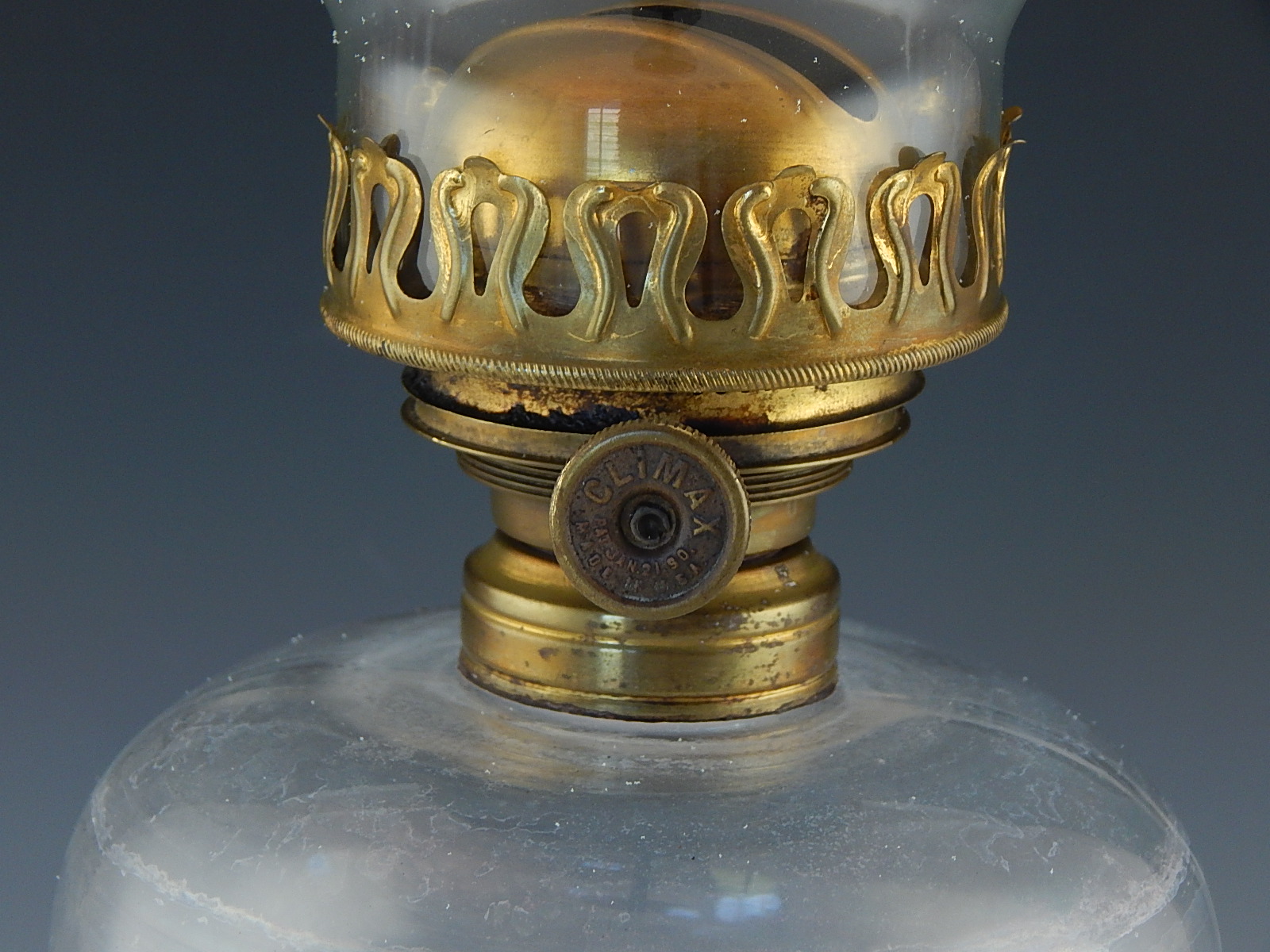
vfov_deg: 14.2
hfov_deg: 18.9
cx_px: 635
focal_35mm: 104
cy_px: 476
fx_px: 3816
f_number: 4.5
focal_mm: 18.7
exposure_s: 1/30
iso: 220
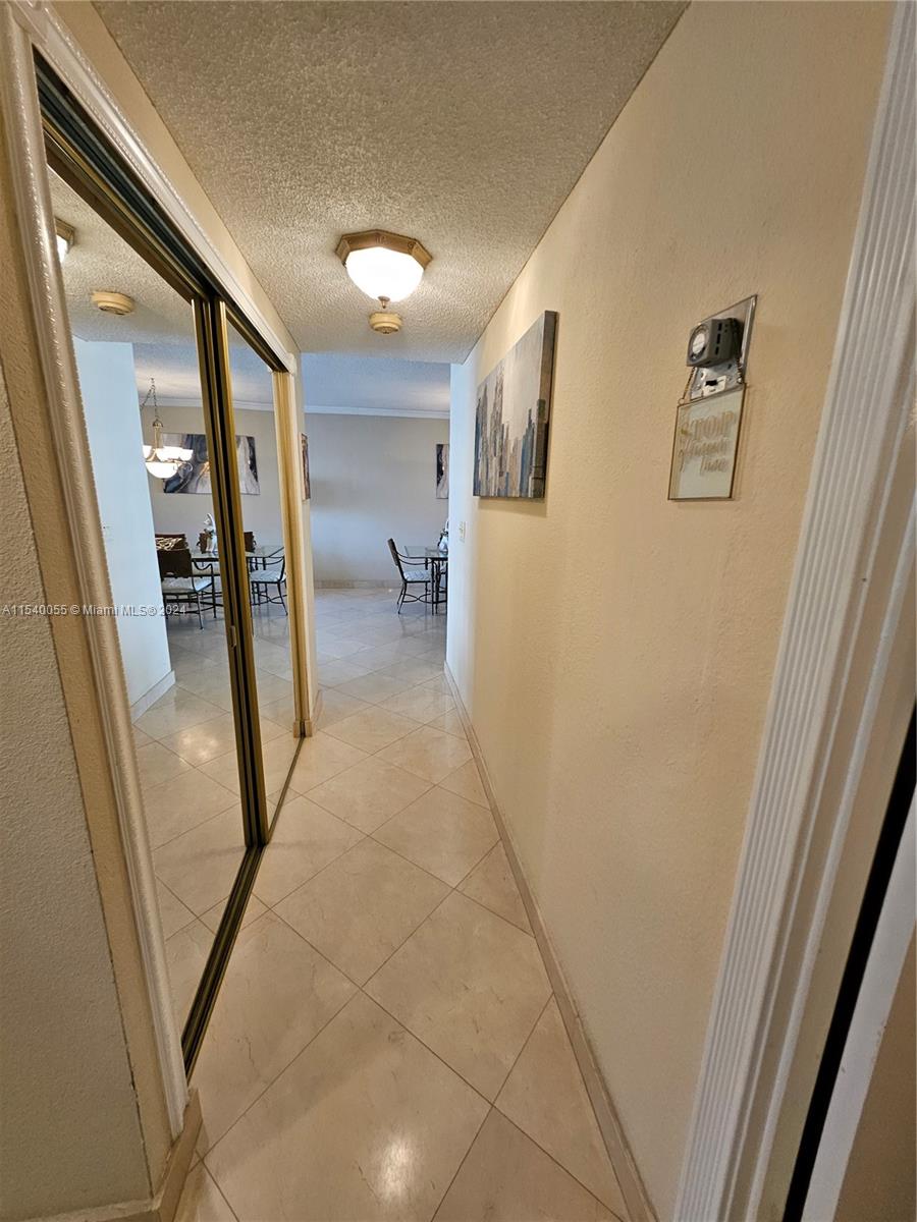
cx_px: 458
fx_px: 459
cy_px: 611
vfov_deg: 106.2
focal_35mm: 13
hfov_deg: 89.9
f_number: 2.2
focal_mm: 1.74
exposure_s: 1/60
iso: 125
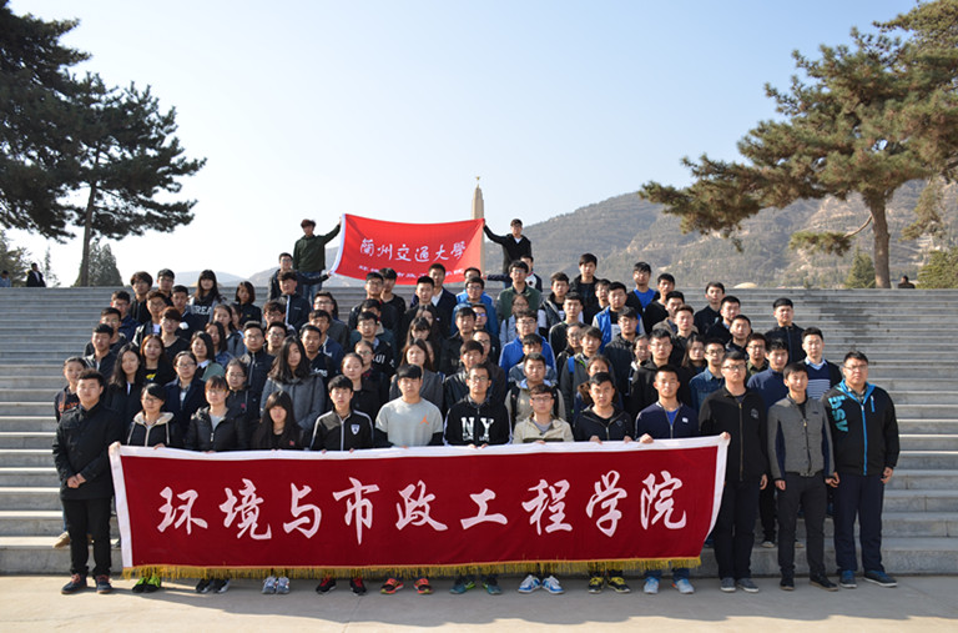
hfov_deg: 62.1
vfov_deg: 43.3
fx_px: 796
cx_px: 479
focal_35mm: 30
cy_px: 316
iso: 100
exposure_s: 1/250
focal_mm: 20
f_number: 5.6
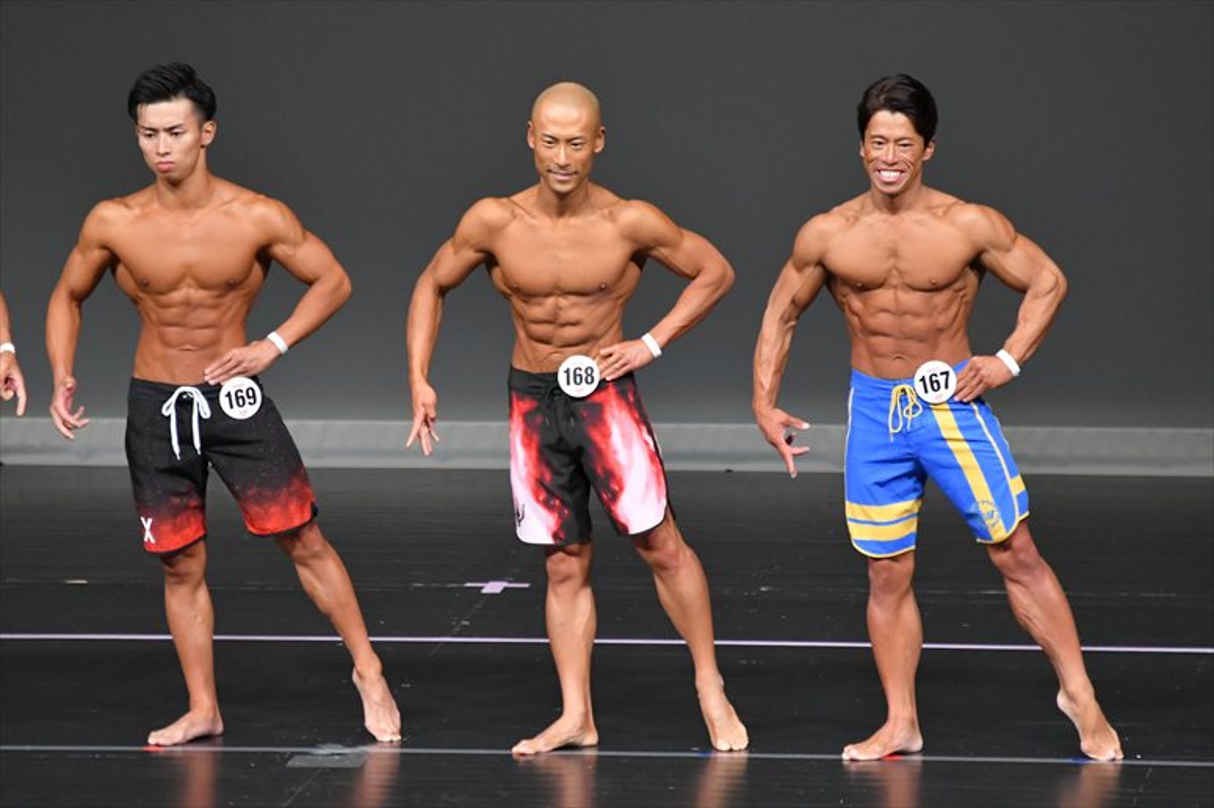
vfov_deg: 3.7
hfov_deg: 5.5
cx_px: 607
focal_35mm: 375
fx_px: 12640
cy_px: 404
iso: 4000
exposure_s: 1/400
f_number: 5.6
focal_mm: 250
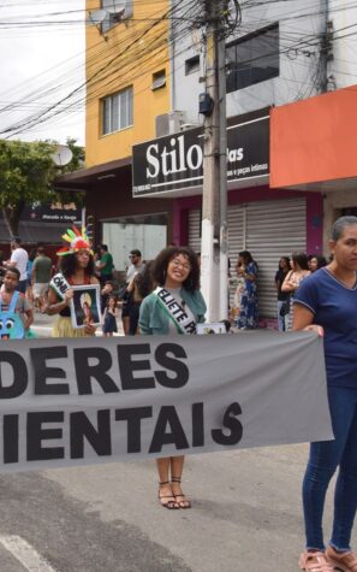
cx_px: -6
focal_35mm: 43
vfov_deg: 46.2
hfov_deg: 28.0
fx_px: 669
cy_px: 279
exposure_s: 1/200
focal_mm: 18
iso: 100
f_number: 10
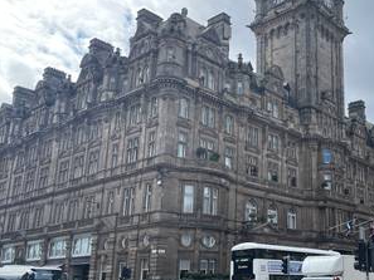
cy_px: 173
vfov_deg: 34.2
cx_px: 298
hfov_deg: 42.8
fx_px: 454
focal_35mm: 42
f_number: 1.6
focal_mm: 4.2
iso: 32
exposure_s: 1/2132
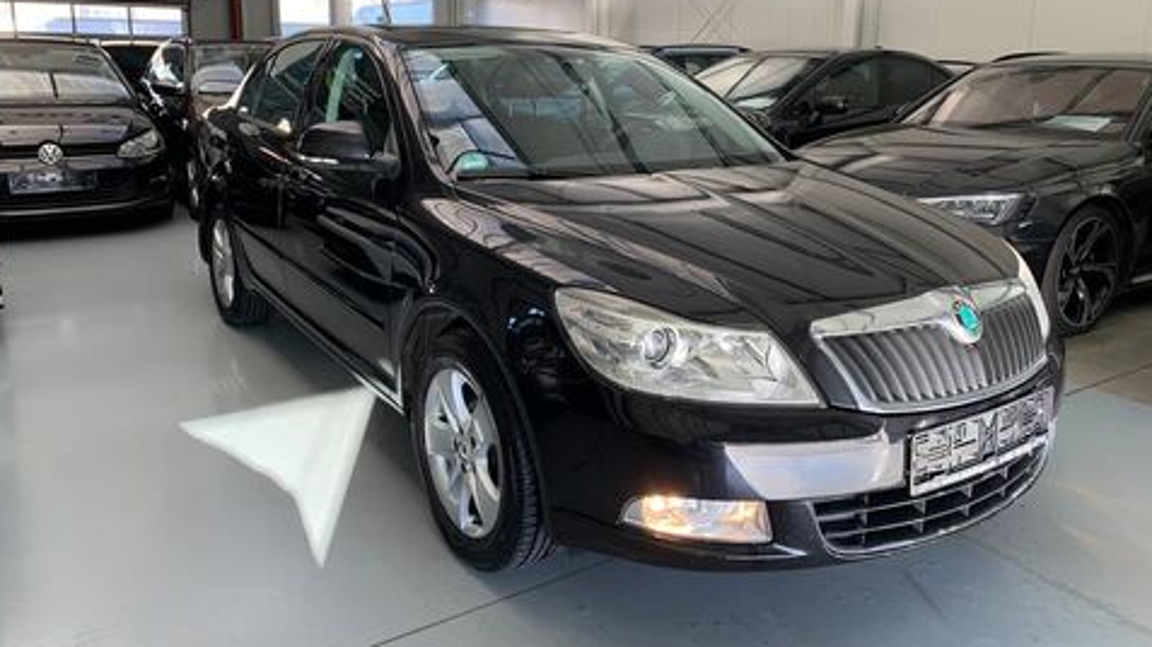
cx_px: 565
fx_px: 886
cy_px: 256
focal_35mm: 29
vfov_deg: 40.0
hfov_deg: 66.1
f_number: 1.8
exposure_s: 1/121
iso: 80
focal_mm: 4.25
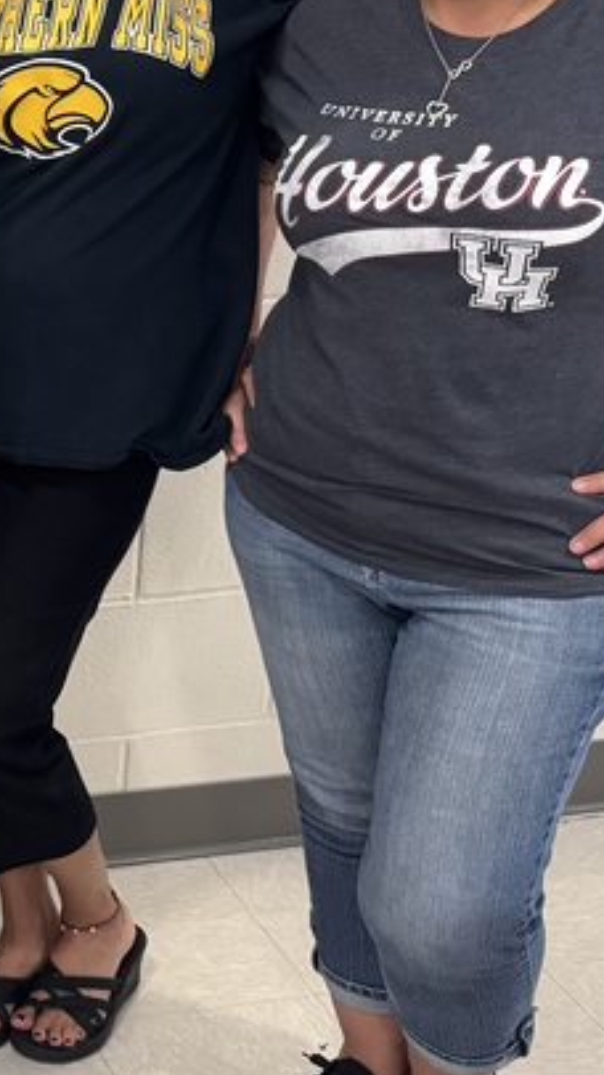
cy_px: 410
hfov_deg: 16.0
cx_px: -419
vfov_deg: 31.8
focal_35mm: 66
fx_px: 1882
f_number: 1.78
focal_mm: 6.76
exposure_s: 1/60
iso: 500
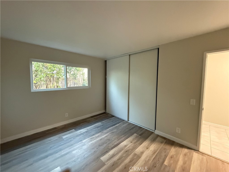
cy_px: 86
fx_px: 93
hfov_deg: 102.1
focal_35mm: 14
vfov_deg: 85.7
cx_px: 114
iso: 800
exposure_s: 1/60
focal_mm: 2.22
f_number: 2.2
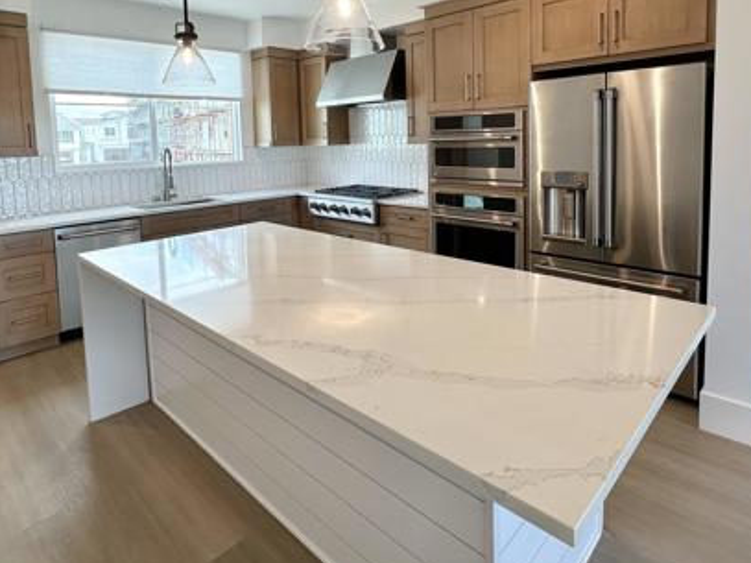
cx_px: 351
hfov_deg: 76.3
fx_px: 477
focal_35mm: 22
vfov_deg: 59.3
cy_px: 175
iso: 80
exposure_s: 1/120
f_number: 2.2
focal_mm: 2.22
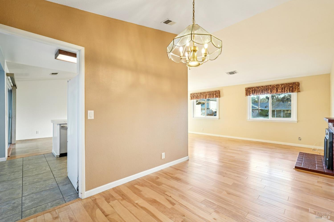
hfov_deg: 96.8
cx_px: 167
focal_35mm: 16
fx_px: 148
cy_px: 111
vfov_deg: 73.7
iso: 400
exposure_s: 1/25
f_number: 8
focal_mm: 16
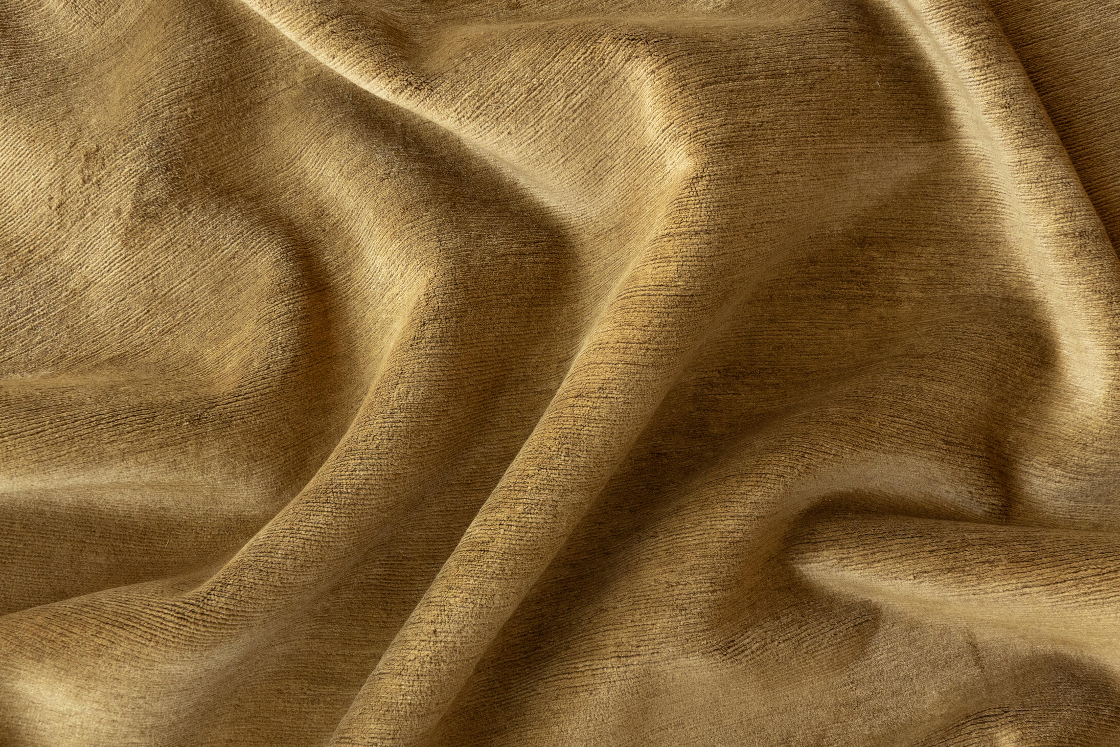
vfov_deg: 29.2
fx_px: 1431
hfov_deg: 42.7
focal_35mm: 46
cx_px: 594
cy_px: 382
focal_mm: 28
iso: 1250
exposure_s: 1/40
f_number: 10
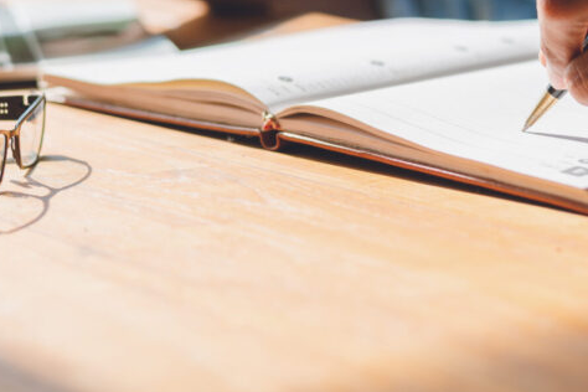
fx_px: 1764
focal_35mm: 108
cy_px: 25
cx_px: 360
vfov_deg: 12.6
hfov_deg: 18.9
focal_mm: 50
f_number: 3.2
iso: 100
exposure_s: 1/320
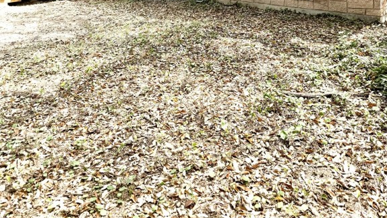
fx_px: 359
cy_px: -38
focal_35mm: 35
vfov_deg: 29.4
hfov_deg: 56.6
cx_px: 194
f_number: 1.78
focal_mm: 6.76
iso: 100
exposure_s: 1/3759
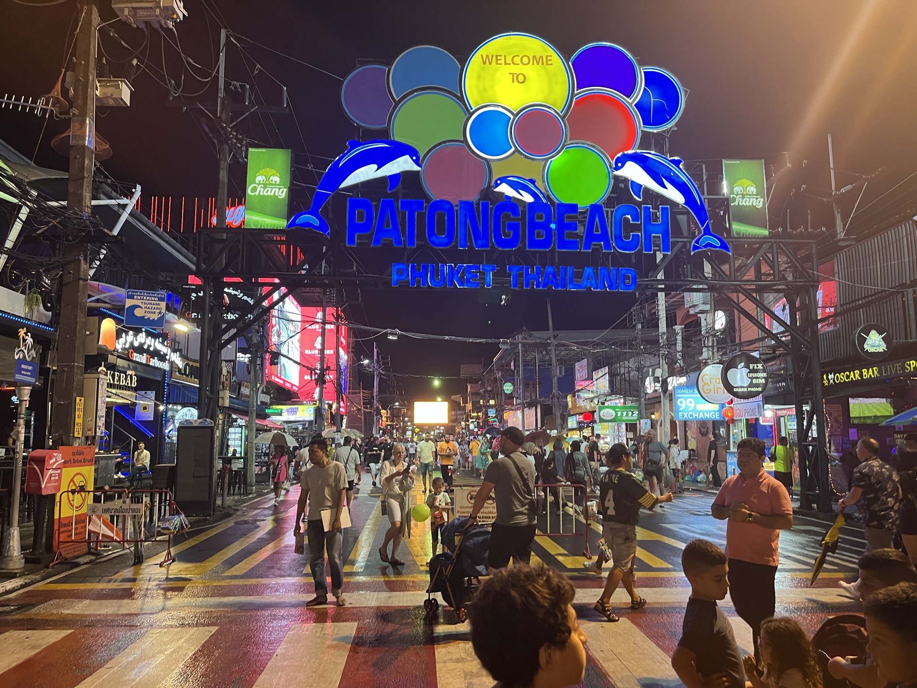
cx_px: 458
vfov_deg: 53.1
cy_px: 344
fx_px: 689
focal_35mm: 26
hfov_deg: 67.3
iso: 125
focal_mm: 5.1
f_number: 1.6
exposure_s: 1/50
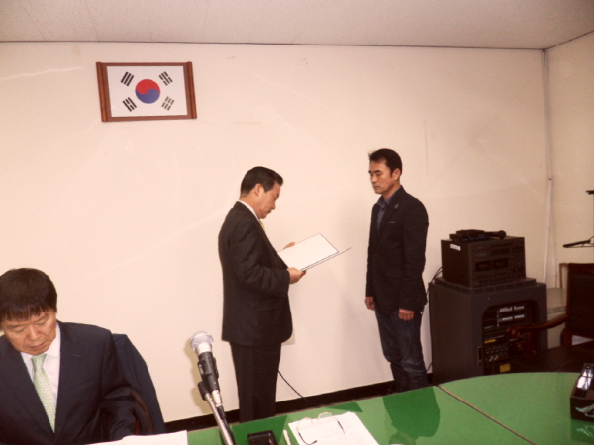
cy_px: 222
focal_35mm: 27
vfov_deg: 51.4
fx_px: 463
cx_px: 297
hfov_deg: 65.3
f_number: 3.5
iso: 200
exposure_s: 1/45
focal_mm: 4.9
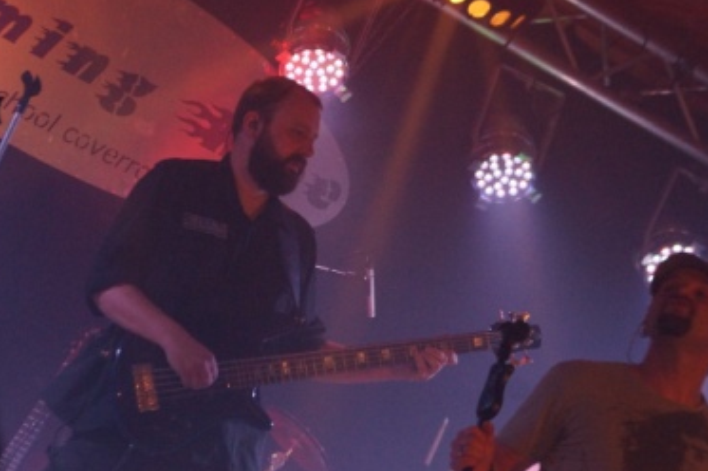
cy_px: 215
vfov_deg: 9.5
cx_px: 351
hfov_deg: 14.3
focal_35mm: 144
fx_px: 2829
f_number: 5.6
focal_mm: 80
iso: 3200
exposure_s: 1/100
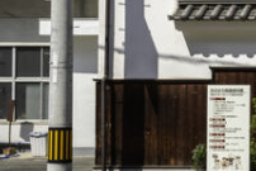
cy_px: -37
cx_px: 371
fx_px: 740
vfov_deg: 12.8
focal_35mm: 104
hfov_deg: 17.8
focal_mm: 35
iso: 125
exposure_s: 1/250
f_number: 11
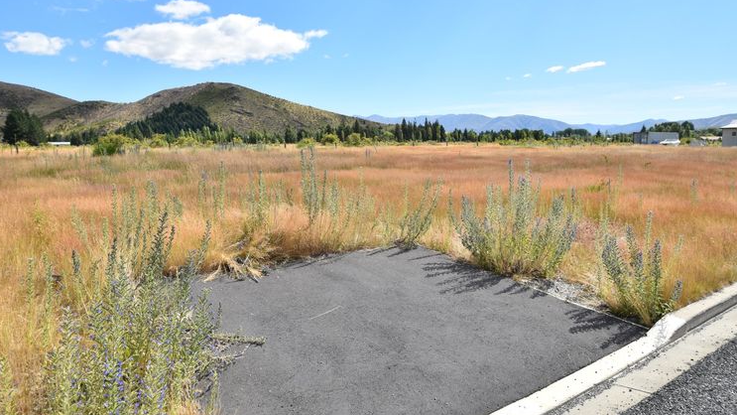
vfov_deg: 44.4
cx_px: 373
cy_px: 202
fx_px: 508
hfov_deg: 71.9
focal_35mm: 26
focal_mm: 16
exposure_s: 1/400
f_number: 10
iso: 200
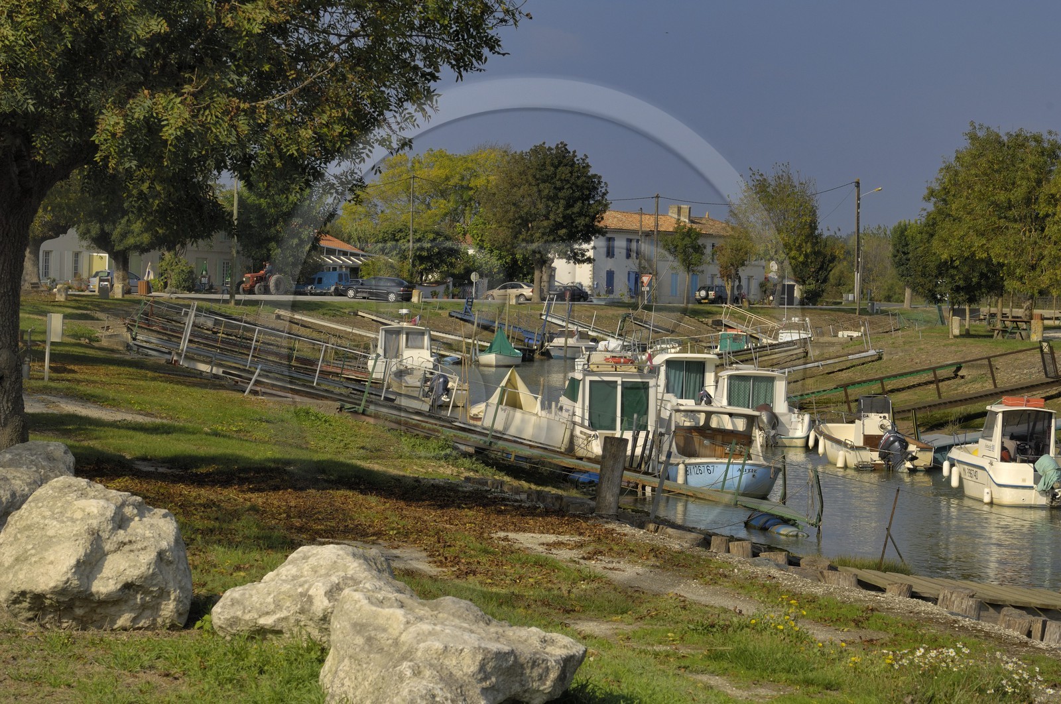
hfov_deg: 19.5
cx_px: 530
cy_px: 352
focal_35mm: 105
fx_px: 3090
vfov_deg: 13.0
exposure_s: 1/160
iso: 100
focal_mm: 70
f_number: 12
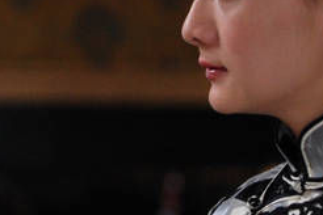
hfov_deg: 4.9
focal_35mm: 421
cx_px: -46
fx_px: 3777
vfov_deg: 3.3
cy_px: 0
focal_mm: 86
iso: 640
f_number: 3.5
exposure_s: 1/100
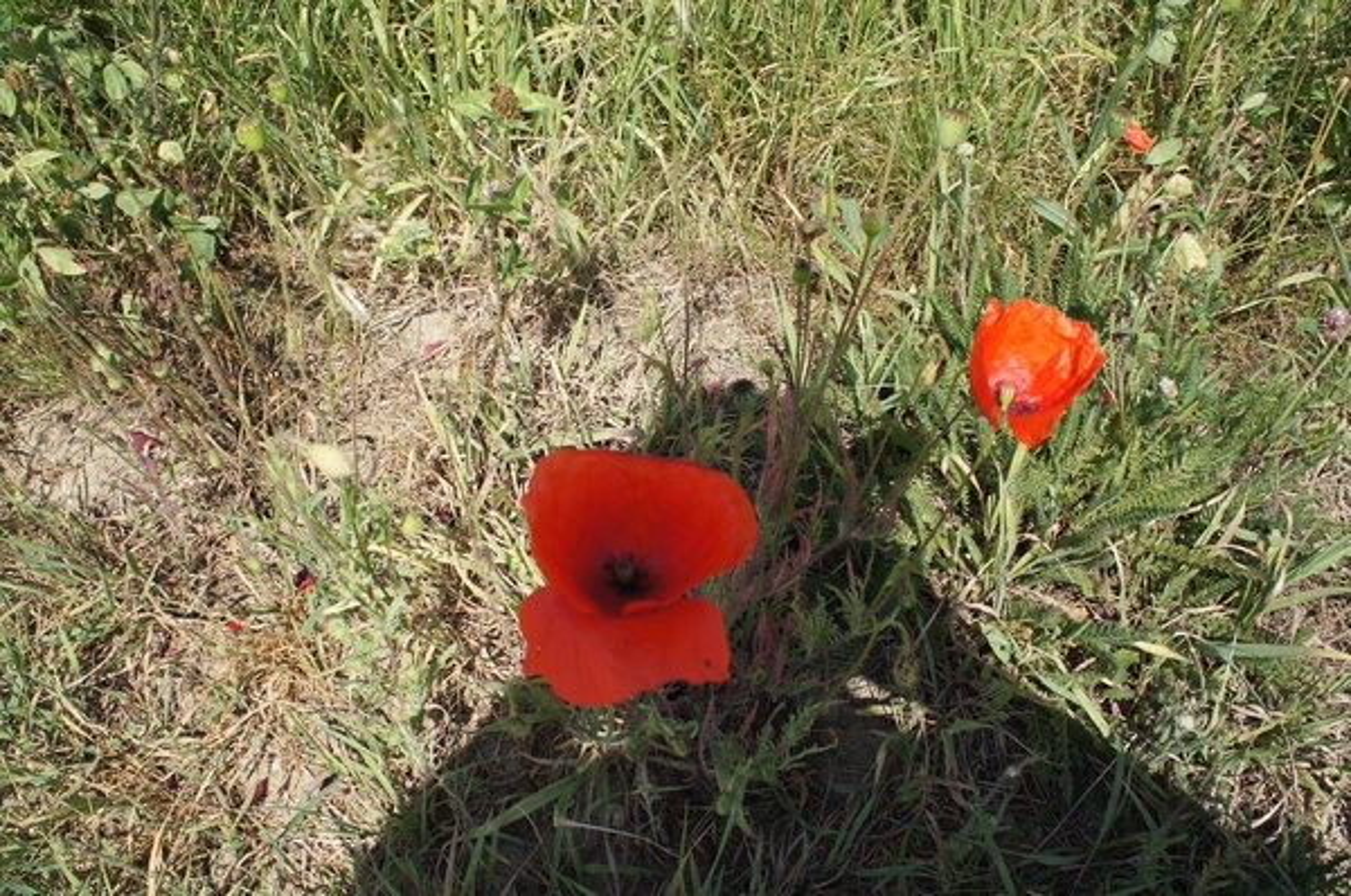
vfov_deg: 47.8
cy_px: 448
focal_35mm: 27
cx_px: 676
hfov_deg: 67.5
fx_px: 1012
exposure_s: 1/320
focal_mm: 18
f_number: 7.1
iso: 200
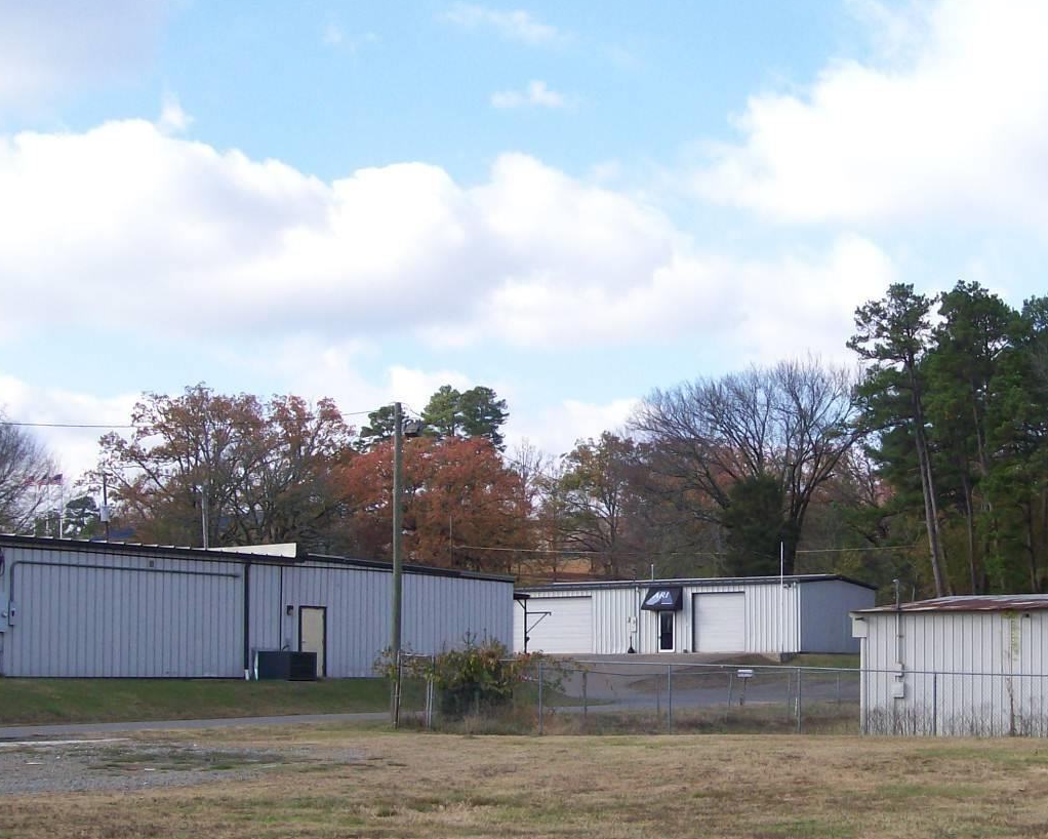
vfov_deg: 27.4
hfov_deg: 33.9
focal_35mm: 55
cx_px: 678
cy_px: 592
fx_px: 1706
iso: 80
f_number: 2.7
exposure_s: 1/694
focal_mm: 6
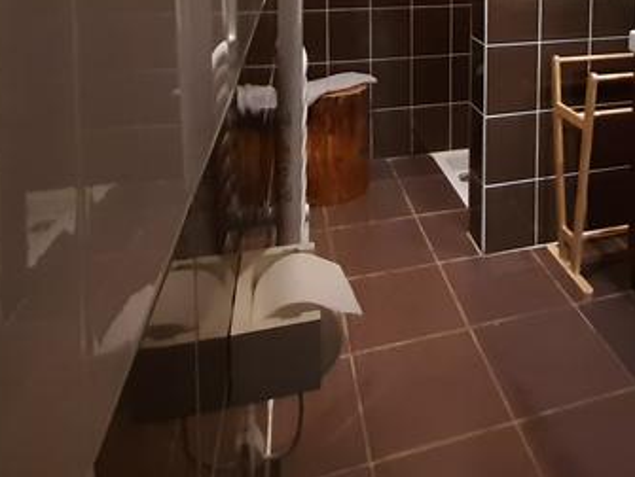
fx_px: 569
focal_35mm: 31
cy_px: -30
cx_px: 457
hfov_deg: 56.1
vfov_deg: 38.7
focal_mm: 1.42
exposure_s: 1/20
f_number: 2.2
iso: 500
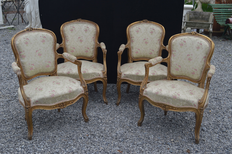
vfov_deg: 28.0
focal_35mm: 48
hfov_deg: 41.1
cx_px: 116
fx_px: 309
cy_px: 77
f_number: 6.3
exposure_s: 1/160
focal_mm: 32
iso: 100
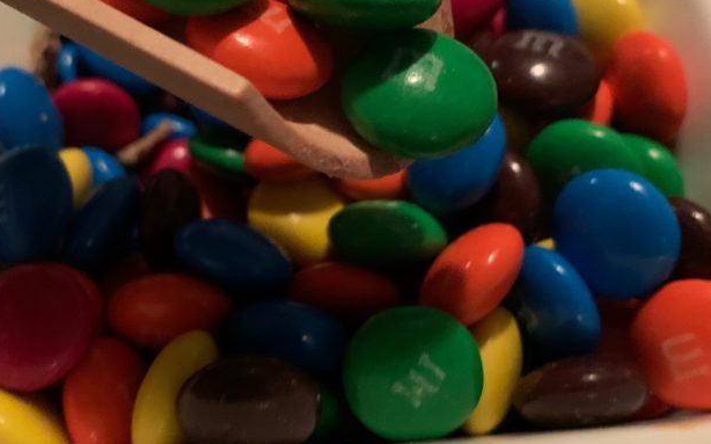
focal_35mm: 46
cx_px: 302
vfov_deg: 27.8
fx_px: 891
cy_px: 161
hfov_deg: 43.4
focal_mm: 4.25
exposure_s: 1/20
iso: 640
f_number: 1.8
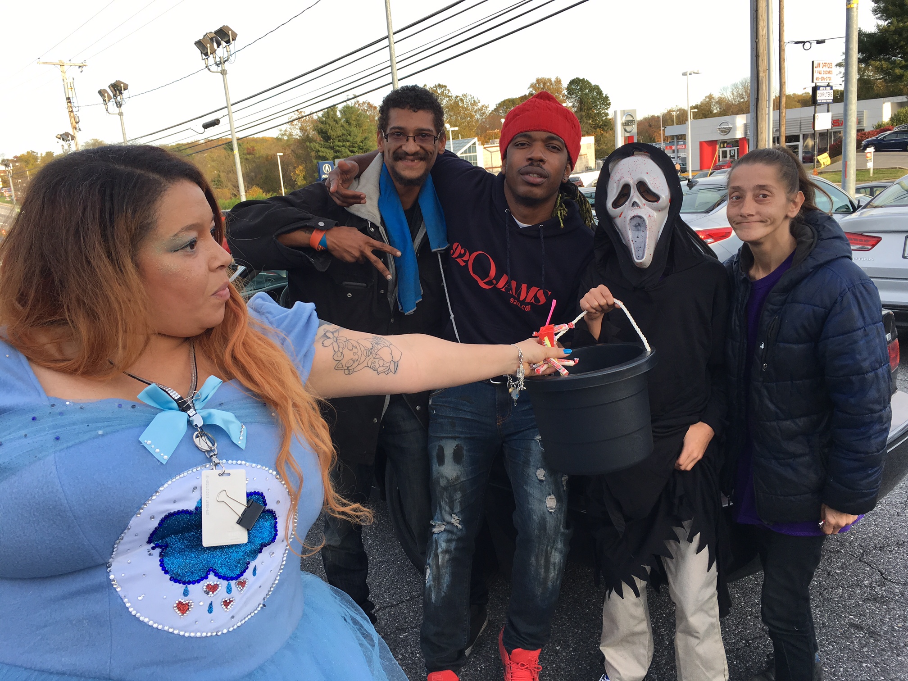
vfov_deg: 48.2
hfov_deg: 61.7
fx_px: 761
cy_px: 340
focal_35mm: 29
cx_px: 454
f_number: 2.2
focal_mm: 4.15
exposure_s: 1/308
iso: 25
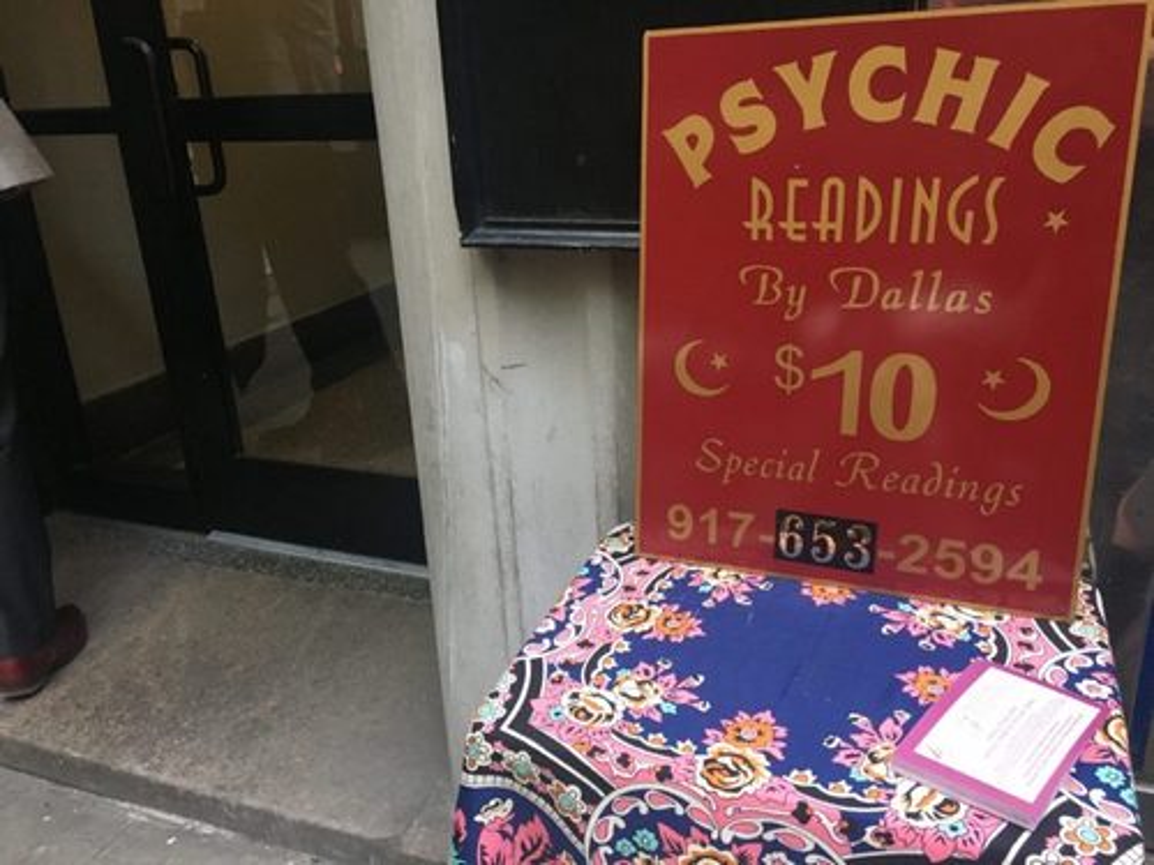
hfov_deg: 61.7
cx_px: 577
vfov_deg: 48.2
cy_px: 432
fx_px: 967
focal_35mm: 29
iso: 160
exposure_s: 1/30
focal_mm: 4.15
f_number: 2.2
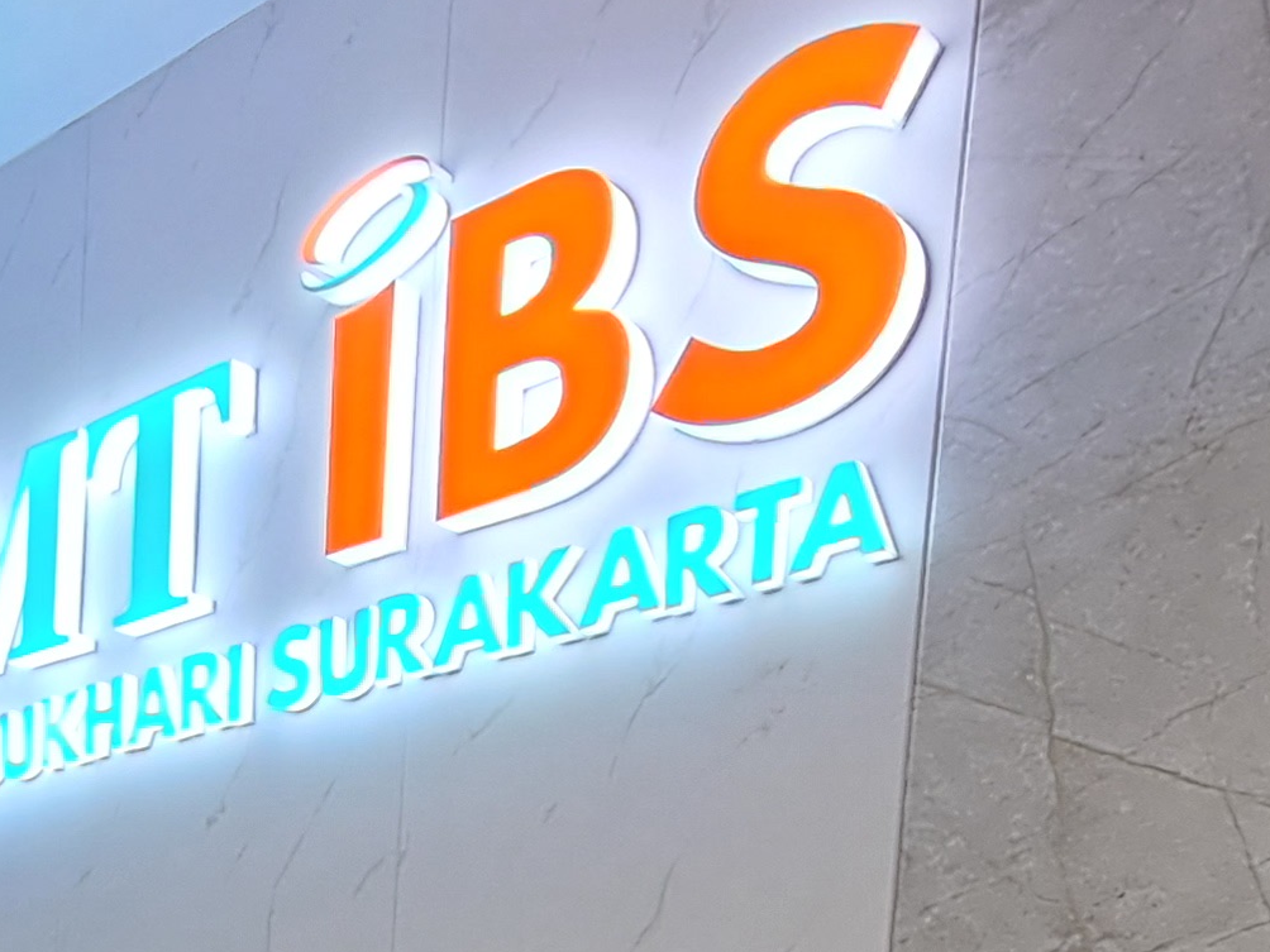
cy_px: 1474
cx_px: -149
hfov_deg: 32.2
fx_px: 1908
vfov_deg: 22.4
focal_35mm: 52
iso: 125
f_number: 2.2
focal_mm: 1.64
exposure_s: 1/50
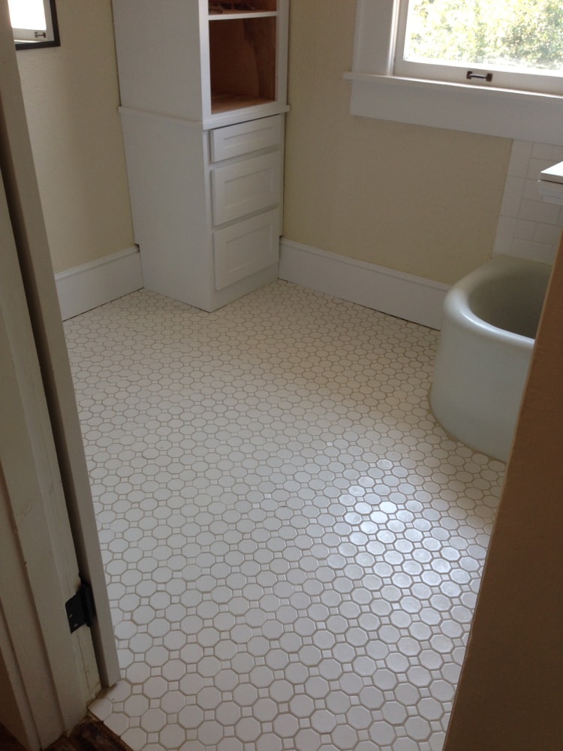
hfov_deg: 42.9
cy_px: 376
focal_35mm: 33
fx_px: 716
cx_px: 282
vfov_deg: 55.4
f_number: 2.4
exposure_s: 1/60
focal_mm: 4.12
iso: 50
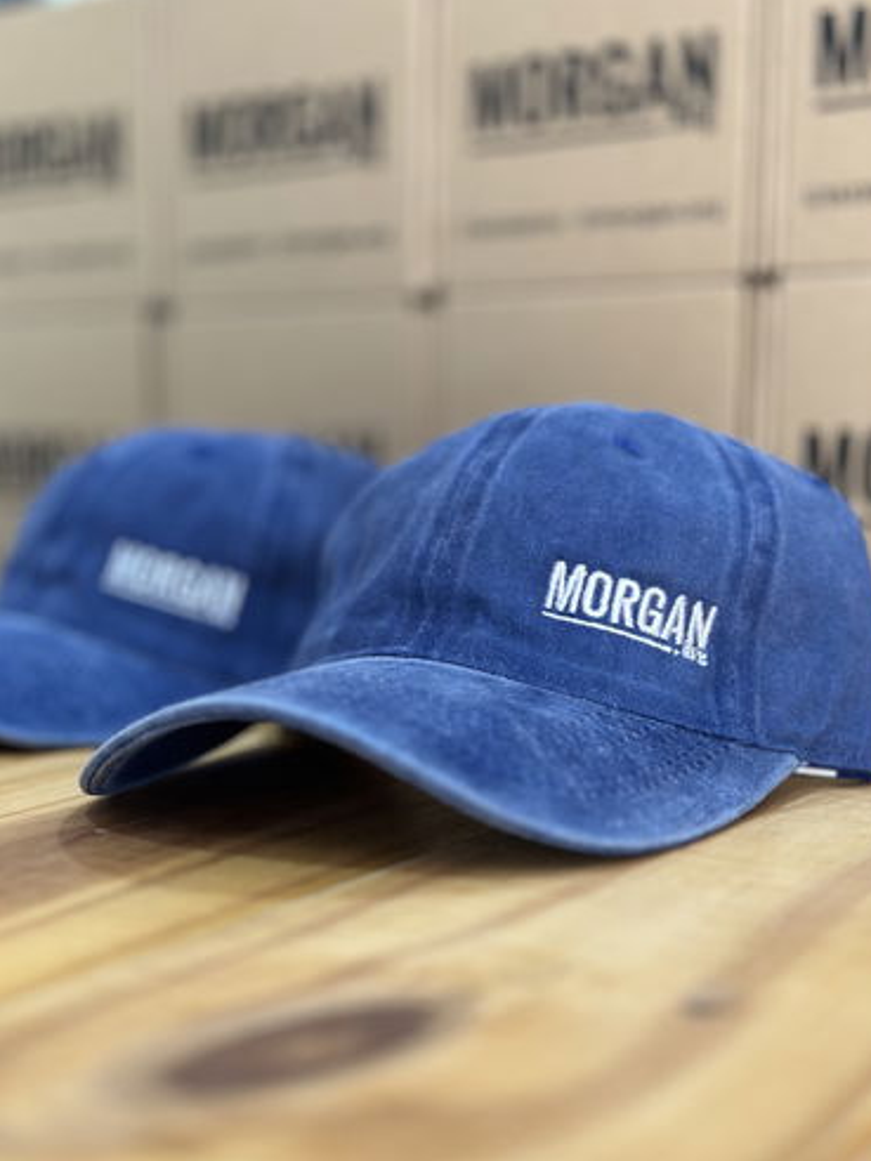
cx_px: 432
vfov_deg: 36.8
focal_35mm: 52
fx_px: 1745
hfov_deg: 28.0
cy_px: 584
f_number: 1.78
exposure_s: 1/40
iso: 400
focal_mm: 6.86
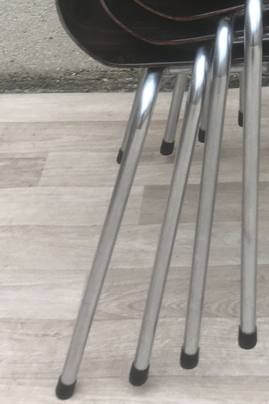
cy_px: -9
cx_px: 222
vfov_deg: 23.6
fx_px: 919
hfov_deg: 16.5
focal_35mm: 82
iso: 32
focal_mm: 4.15
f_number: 2.2
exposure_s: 1/100
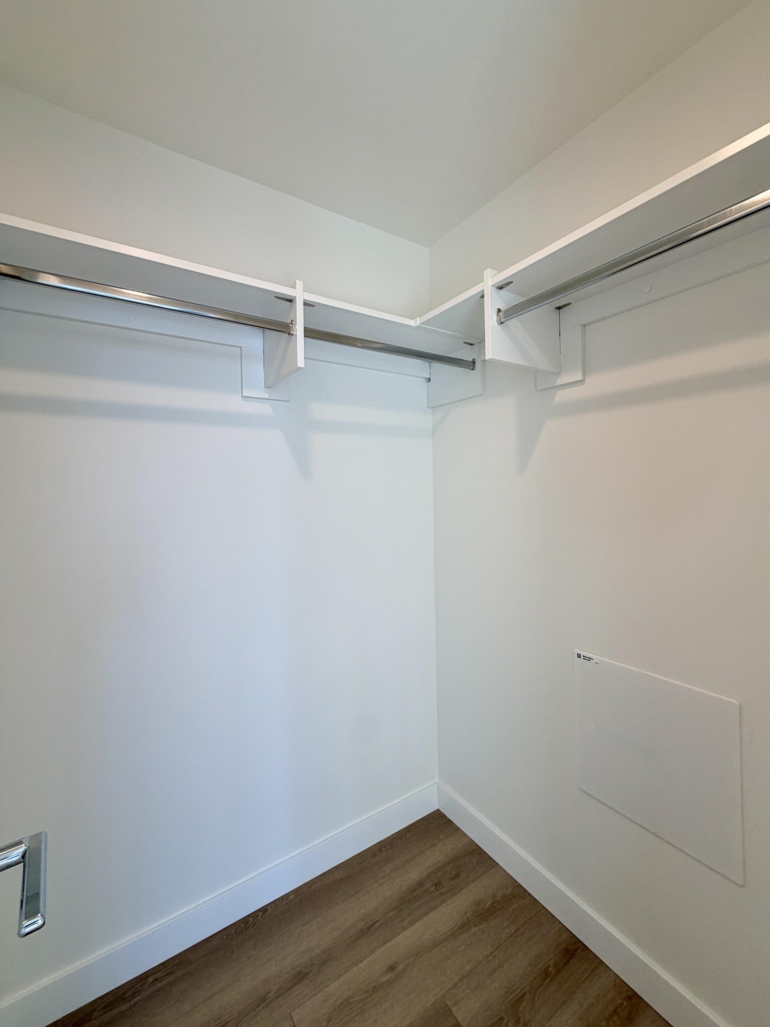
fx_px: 445
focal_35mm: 15
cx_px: 407
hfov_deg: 81.7
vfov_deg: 98.1
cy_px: 494
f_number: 2.2
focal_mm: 2.22
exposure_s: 1/120
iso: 100
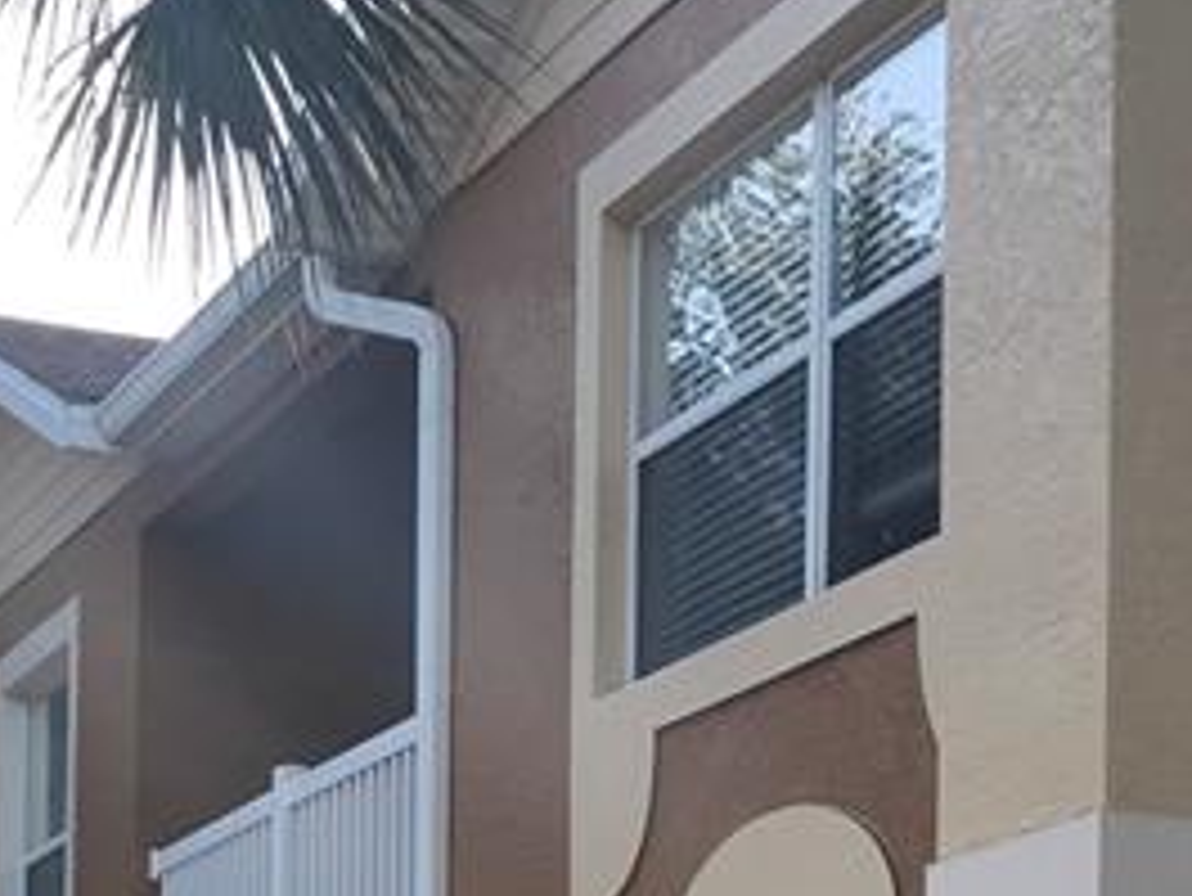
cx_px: 841
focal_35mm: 108
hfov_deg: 18.1
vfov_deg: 13.0
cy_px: 1306
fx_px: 3721
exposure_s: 1/365
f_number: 1.8
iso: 20
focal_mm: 3.99
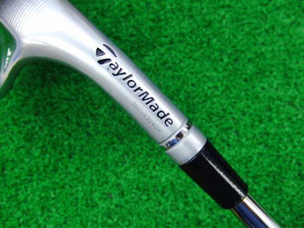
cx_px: 152
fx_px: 325
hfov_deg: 50.1
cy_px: 114
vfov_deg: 38.7
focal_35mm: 37
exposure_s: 1/40
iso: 400
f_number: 3.6
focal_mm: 6.42
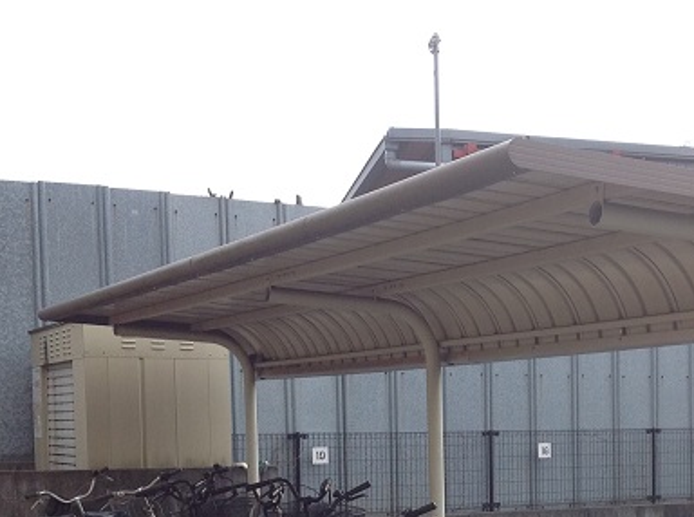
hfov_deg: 26.9
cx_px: 555
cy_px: 494
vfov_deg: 20.1
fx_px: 1420
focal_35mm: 71
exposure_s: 1/426
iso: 50
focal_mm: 4.28
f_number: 2.4
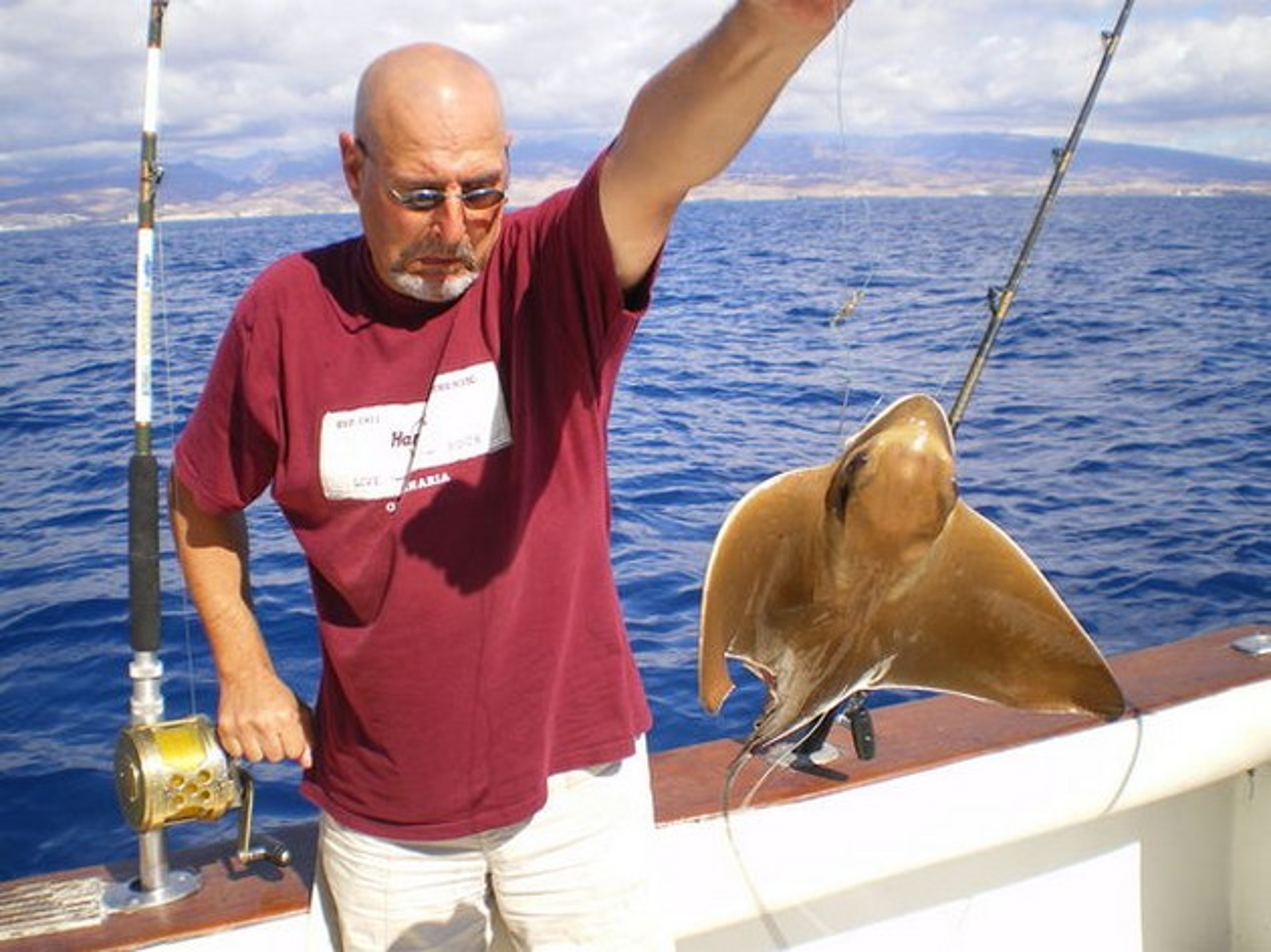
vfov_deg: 39.6
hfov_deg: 51.4
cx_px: 636
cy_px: 476
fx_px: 1321
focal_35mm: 36
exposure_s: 1/320
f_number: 4.6
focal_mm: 6.3
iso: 50
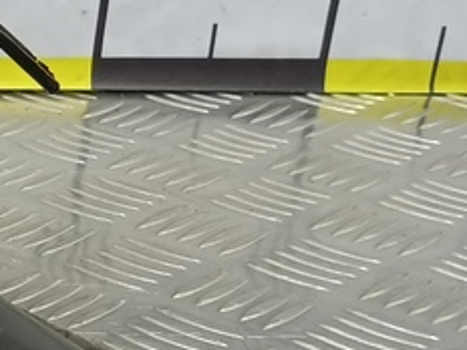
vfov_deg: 11.9
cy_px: 507
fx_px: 1605
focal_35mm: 119
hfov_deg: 14.7
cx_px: -338
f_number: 1.6
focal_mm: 4.11
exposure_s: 1/50
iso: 169
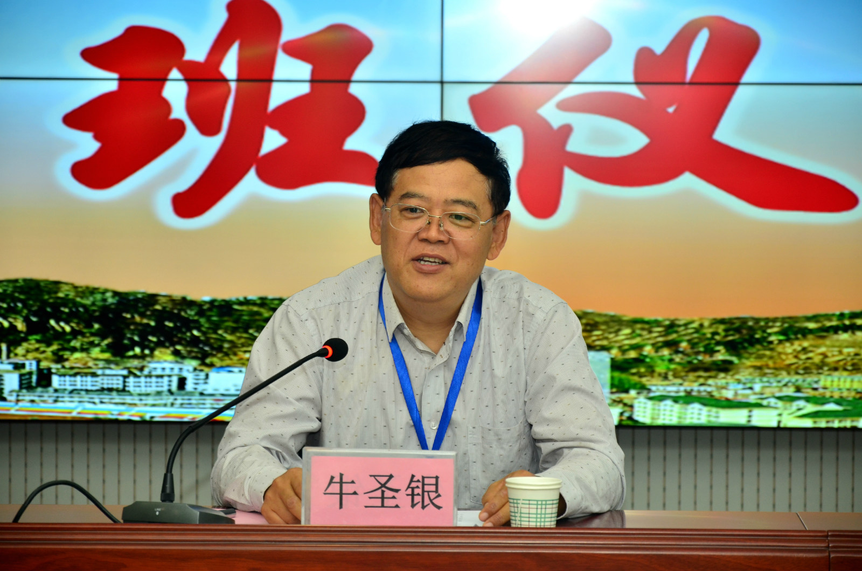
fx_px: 3763
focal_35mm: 158
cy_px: 286
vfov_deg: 8.7
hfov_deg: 13.1
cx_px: 431
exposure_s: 1/100
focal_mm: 105
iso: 400
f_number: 5.6
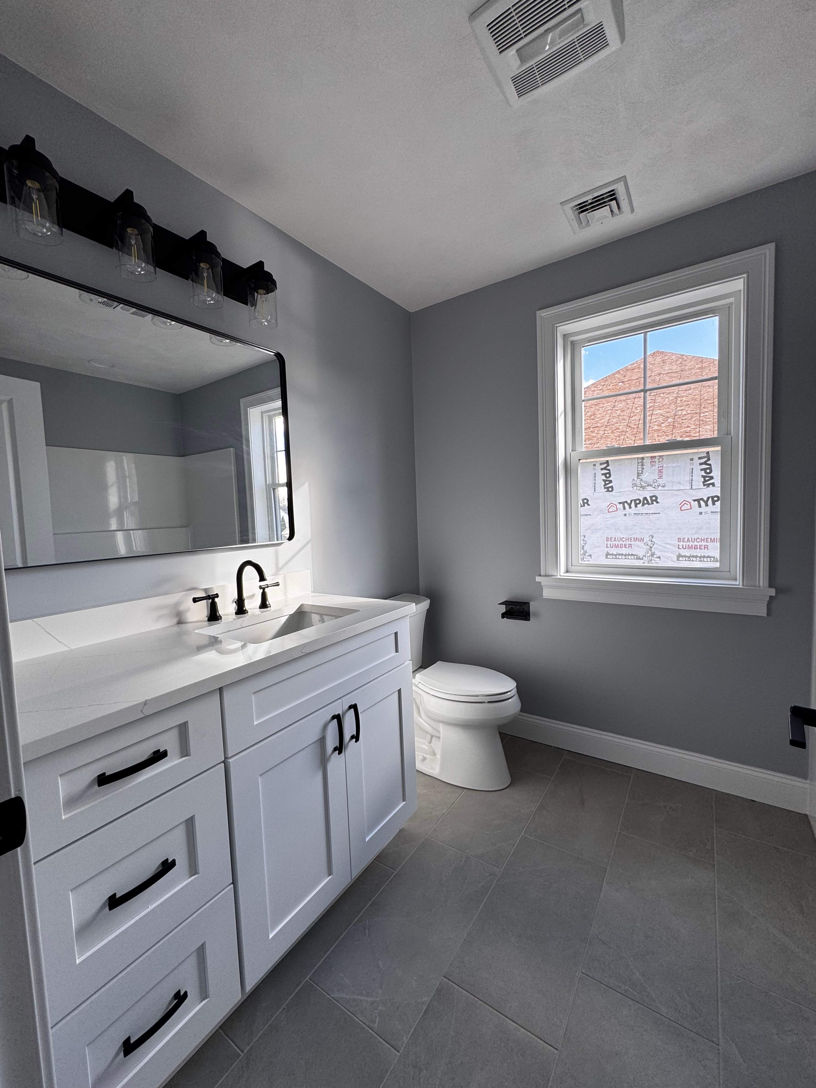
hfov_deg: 85.7
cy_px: 544
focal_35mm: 14
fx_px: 440
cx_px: 408
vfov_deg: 102.1
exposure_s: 1/143
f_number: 2.2
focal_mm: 2.22
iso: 40
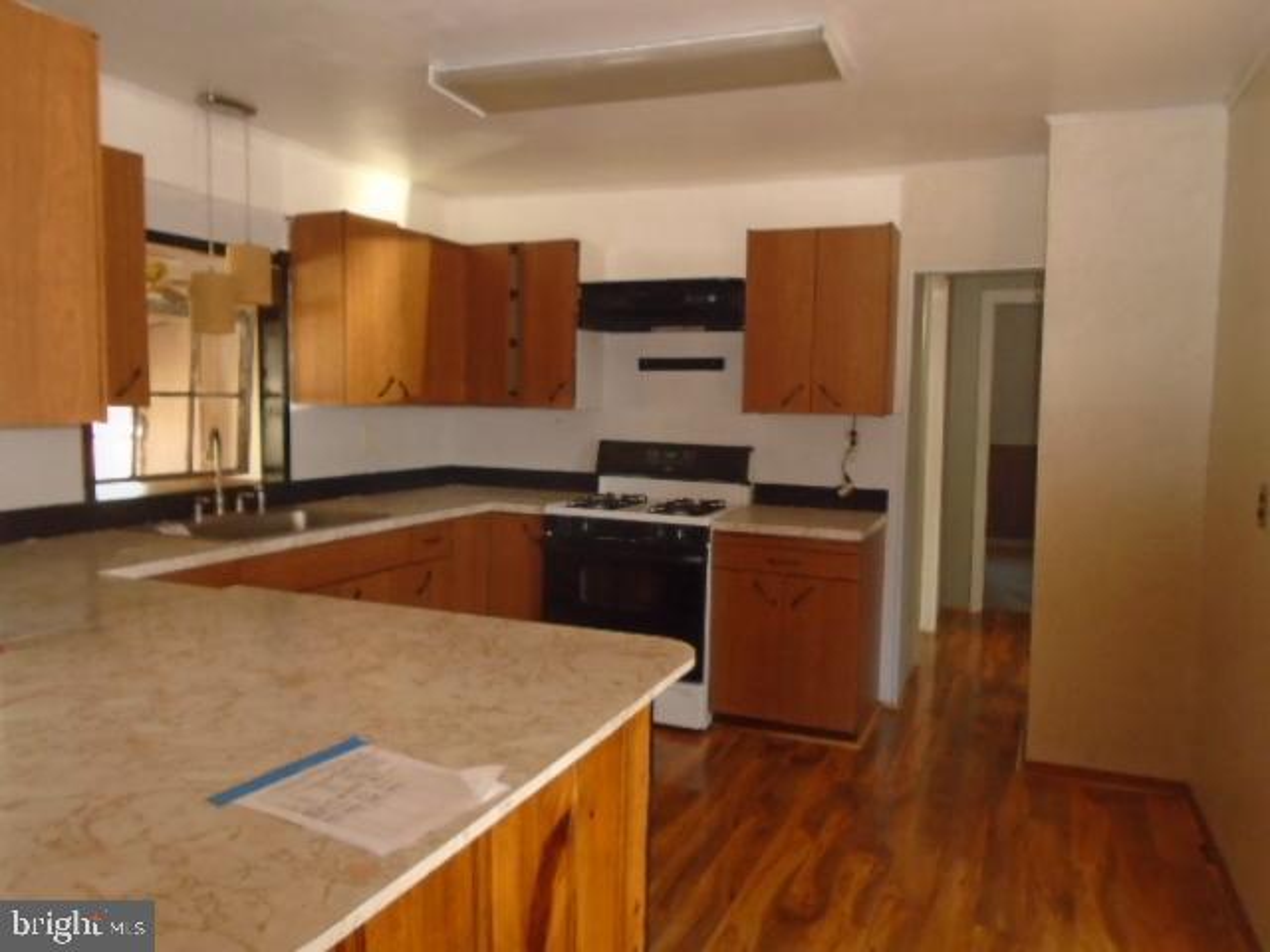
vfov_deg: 53.1
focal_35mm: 26
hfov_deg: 67.3
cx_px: 635
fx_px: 954
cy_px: 476
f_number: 3.2
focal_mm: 4.6
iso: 500
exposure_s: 1/30
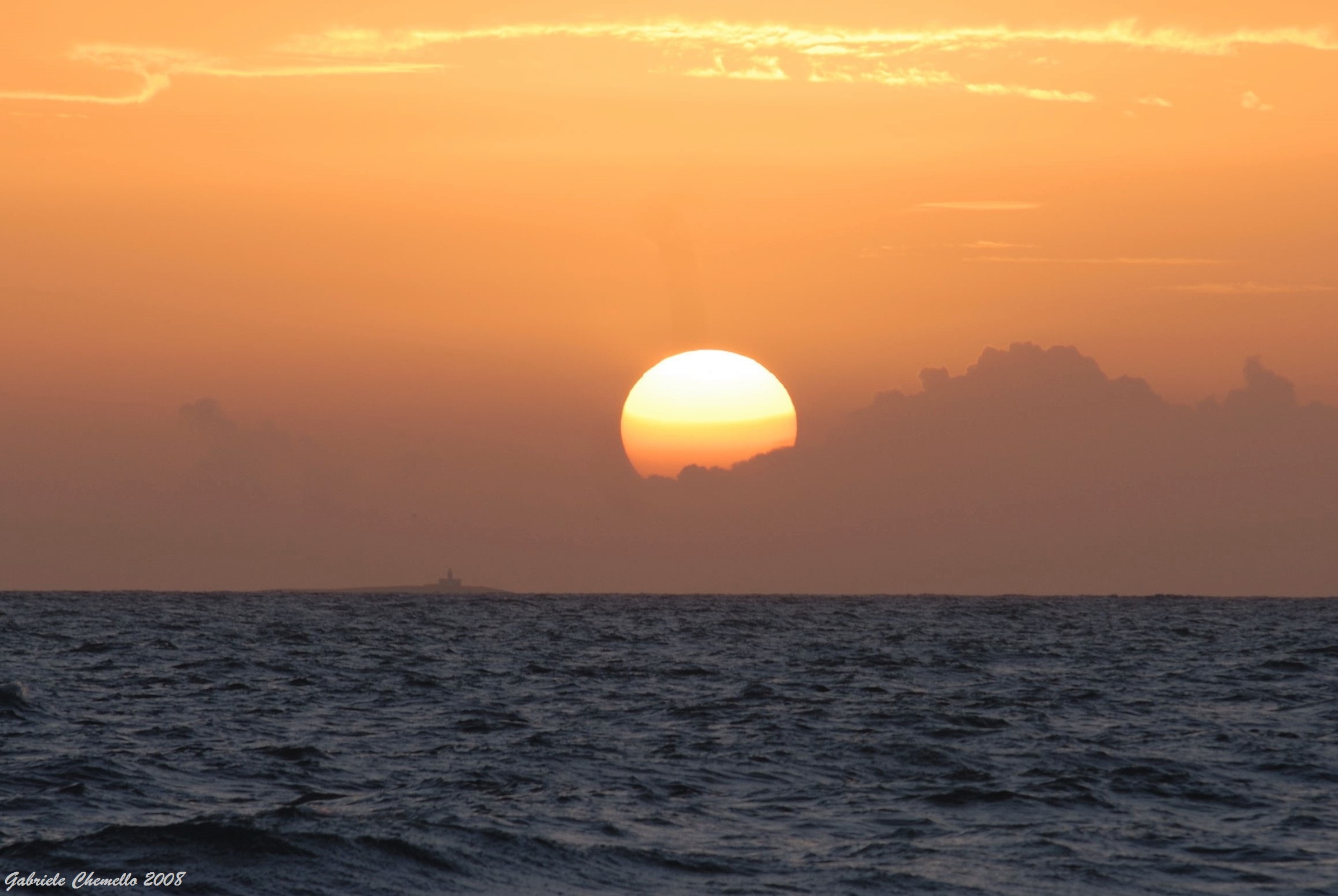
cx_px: 669
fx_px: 11165
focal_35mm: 300
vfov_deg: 4.6
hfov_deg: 6.9
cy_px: 448
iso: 100
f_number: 8
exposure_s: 1/125
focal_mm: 200
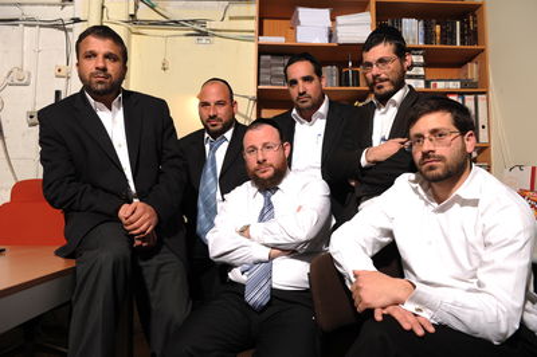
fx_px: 402
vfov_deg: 47.9
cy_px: 178
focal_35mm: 27
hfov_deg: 67.4
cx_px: 268
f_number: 5.6
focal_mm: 27
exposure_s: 1/40
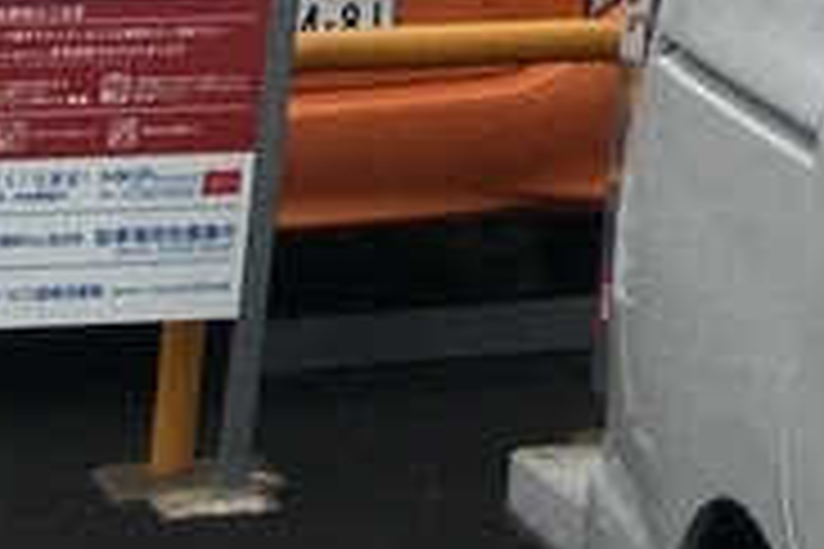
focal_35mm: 198
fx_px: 4532
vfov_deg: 5.5
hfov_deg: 9.6
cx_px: 1680
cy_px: -2020
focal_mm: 4.15
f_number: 2.2
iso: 25
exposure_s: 1/712
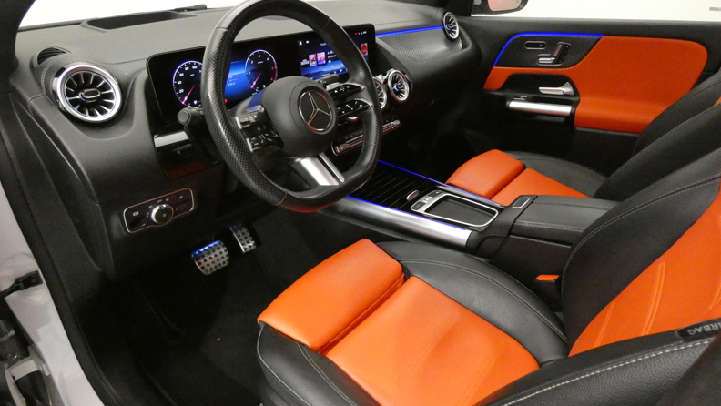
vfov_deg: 51.5
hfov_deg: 81.2
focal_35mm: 22
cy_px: 218
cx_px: 360
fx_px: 421
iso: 1600
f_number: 2.8
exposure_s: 1/30
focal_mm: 3.6
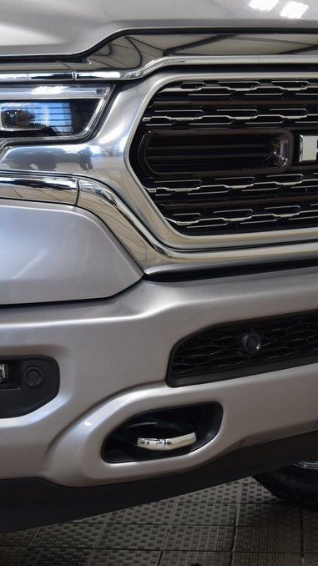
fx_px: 1140
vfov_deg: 27.9
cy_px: 283
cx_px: 159
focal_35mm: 76
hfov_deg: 15.9
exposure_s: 1/15
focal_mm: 32
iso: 400
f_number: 6.3
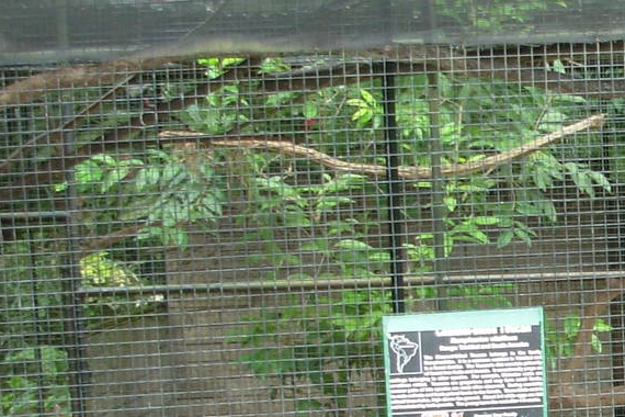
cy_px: 315
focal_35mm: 111
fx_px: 1927
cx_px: 793
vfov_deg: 12.3
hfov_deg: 17.4
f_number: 2.9
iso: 50
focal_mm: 6.3
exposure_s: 1/55.4
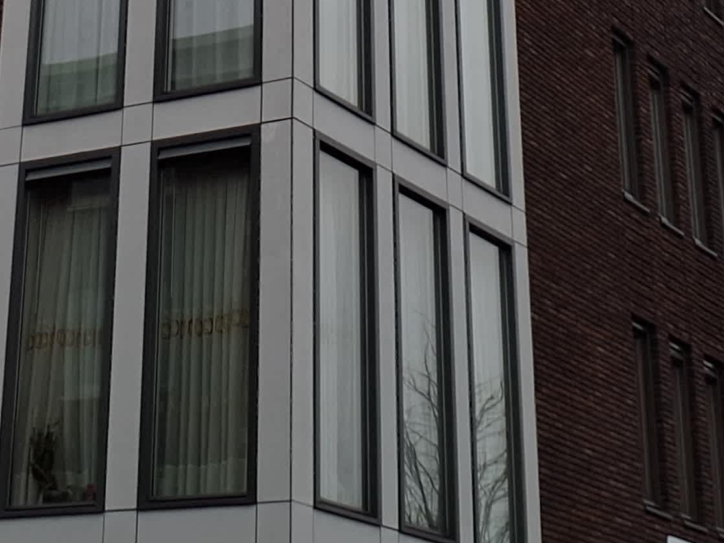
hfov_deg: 19.5
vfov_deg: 13.8
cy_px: -282
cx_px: 207
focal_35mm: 100
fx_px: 2091
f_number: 1.9
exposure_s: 1/100
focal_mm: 3.6
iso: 64
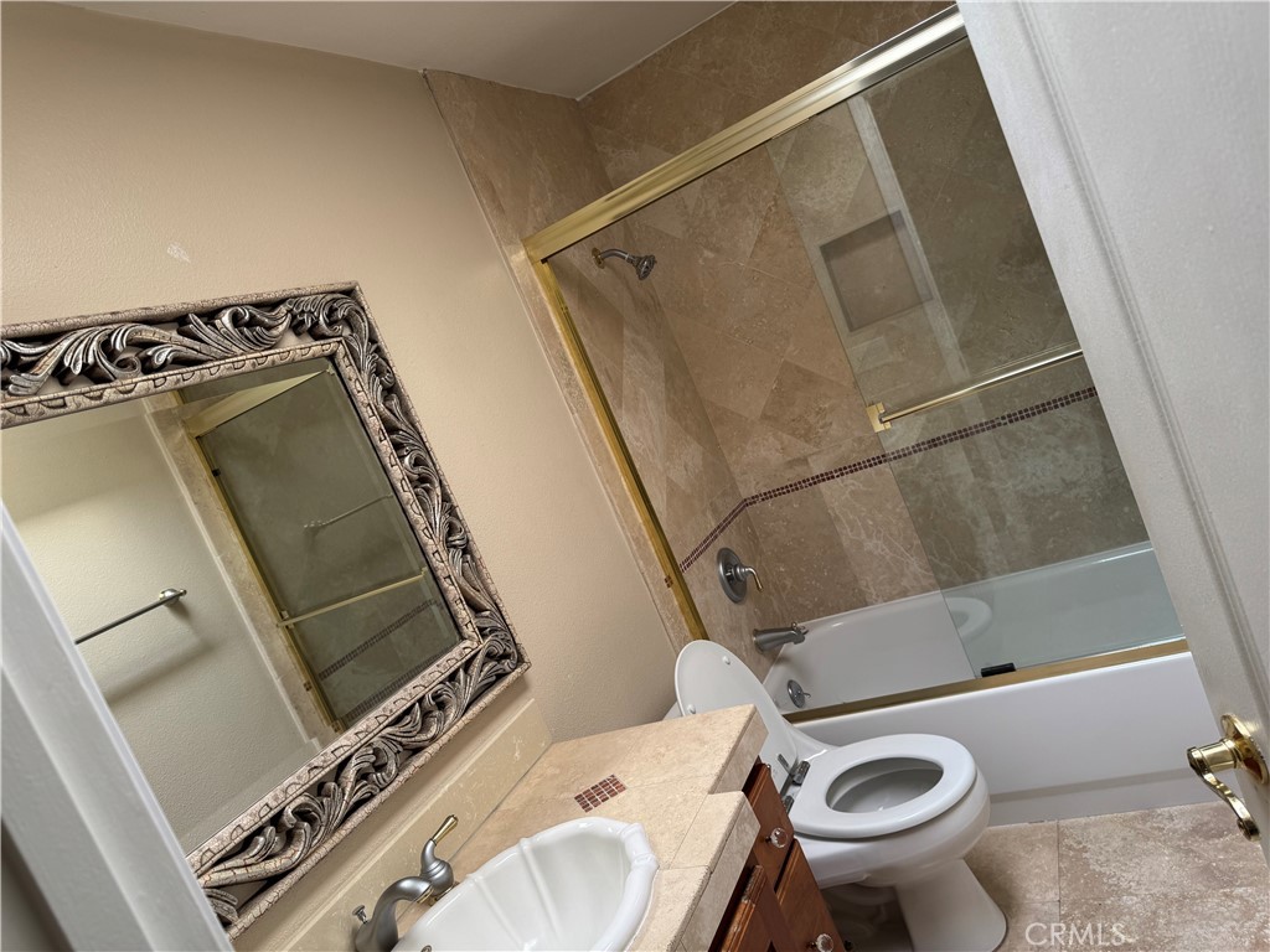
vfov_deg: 56.8
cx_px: 635
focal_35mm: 24
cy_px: 476
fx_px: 881
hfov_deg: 71.6
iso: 64
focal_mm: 6.76
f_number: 1.78
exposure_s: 1/145
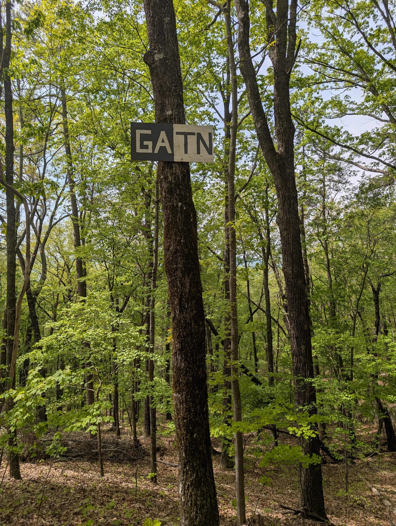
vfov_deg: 71.5
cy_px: 263
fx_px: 365
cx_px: 198
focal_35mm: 24
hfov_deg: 56.9
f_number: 1.68
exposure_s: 1/849
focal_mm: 6.9
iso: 19
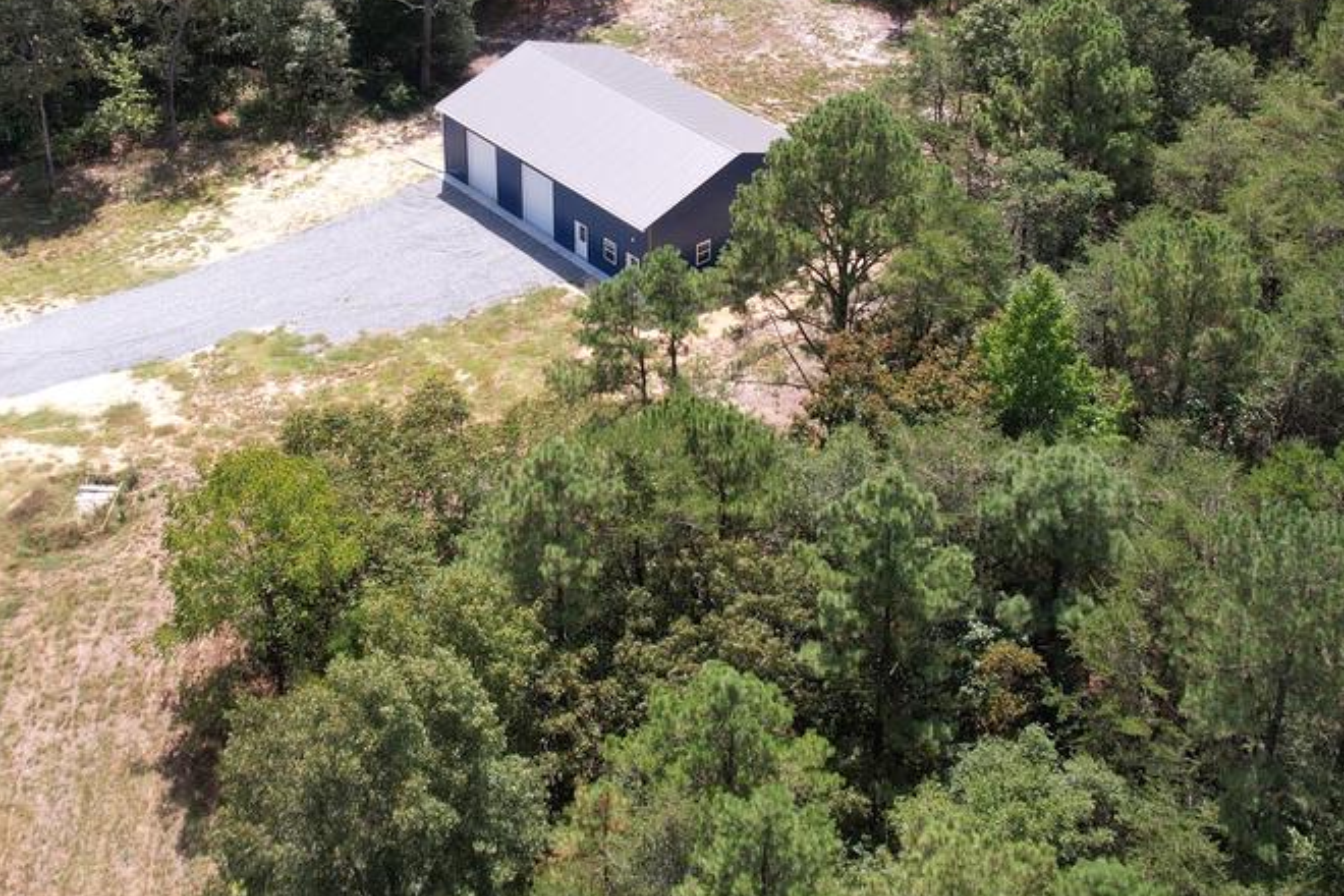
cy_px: 165
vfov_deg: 27.5
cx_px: 631
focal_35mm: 48
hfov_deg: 41.1
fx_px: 1792
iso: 100
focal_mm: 8.38
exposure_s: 1/1000
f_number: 2.8
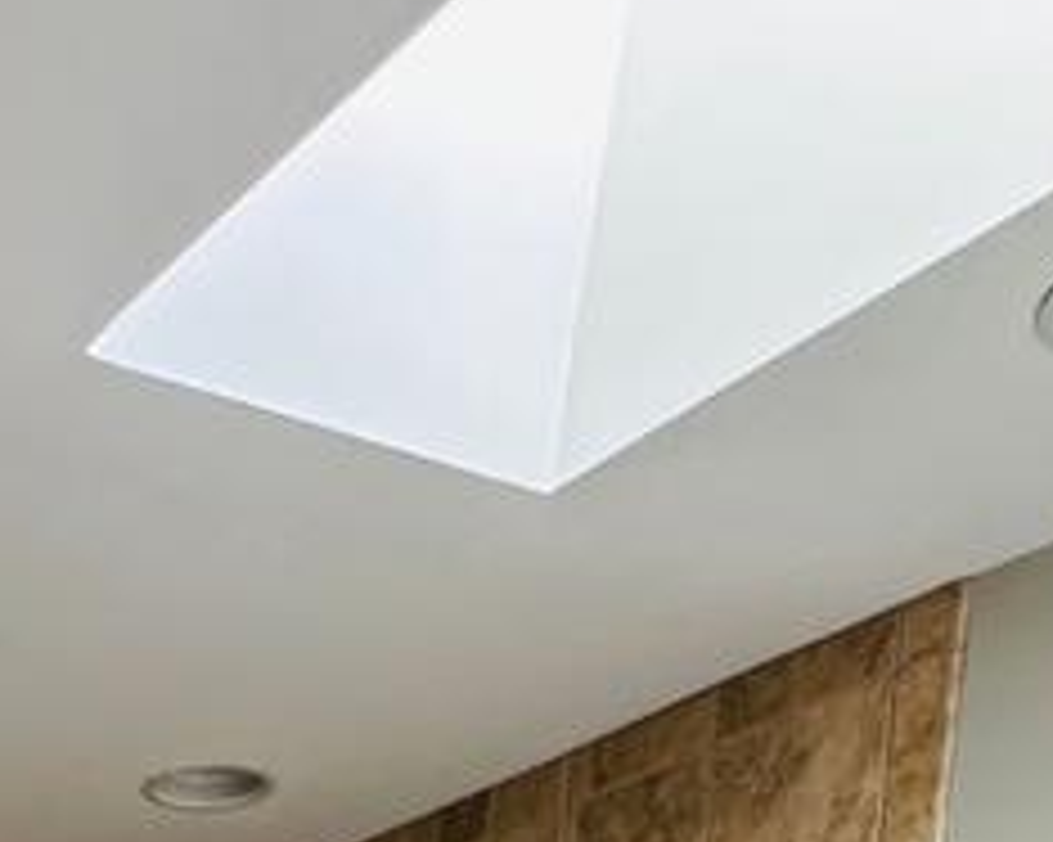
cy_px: 1783
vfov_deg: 16.6
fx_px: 1963
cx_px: -162
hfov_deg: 27.0
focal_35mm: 63
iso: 160
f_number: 2.2
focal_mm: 2.22
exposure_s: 1/60
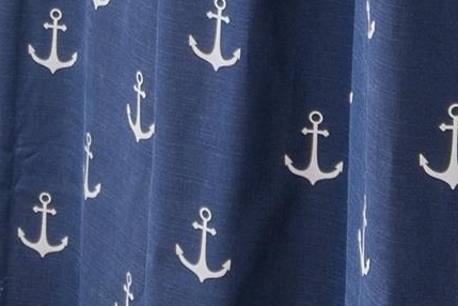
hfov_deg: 14.6
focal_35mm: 136
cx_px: -97
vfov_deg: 8.7
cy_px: -553
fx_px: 1730
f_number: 4.8
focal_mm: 13
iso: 100
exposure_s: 1/1.25
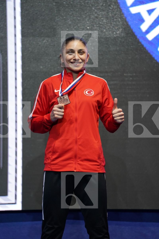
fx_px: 1325
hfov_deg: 6.9
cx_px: 80
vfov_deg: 10.3
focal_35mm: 200
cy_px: 120
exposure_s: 1/250
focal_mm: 200
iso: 1000
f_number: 2.8
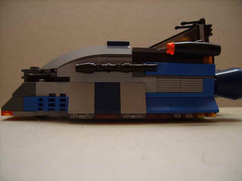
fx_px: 266
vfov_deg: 37.7
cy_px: 90
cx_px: 121
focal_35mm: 38
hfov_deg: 49.0
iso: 100
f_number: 2.8
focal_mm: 7.8
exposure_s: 1/31
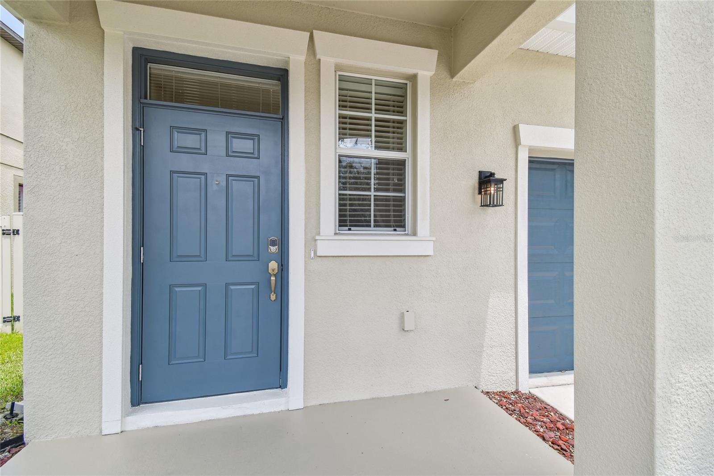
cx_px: 357
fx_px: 297
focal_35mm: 15
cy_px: 238
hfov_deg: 100.4
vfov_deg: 77.3
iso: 100
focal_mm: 10
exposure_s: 1/60
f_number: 7.1
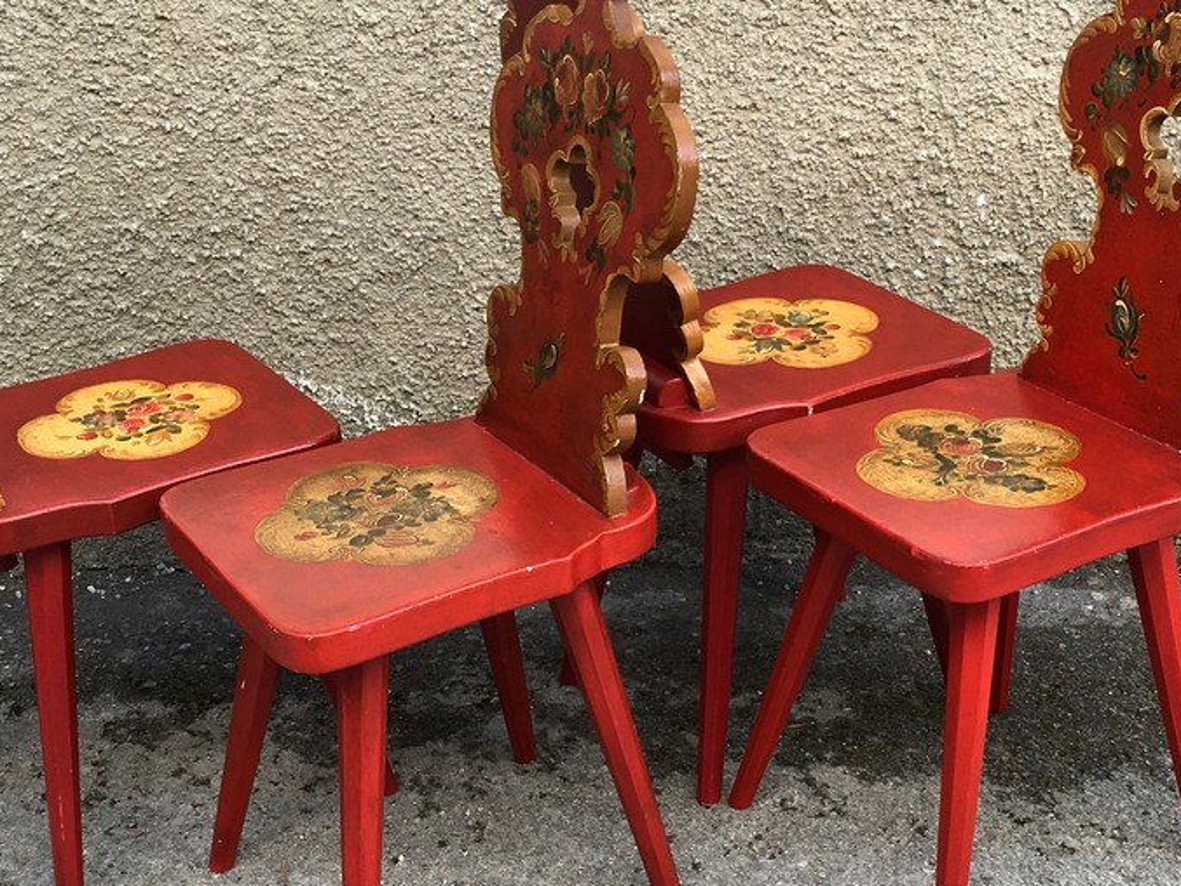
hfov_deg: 60.0
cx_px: 579
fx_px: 1024
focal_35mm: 30
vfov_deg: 46.8
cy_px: 430
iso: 25
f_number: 2.2
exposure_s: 1/204
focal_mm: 4.15
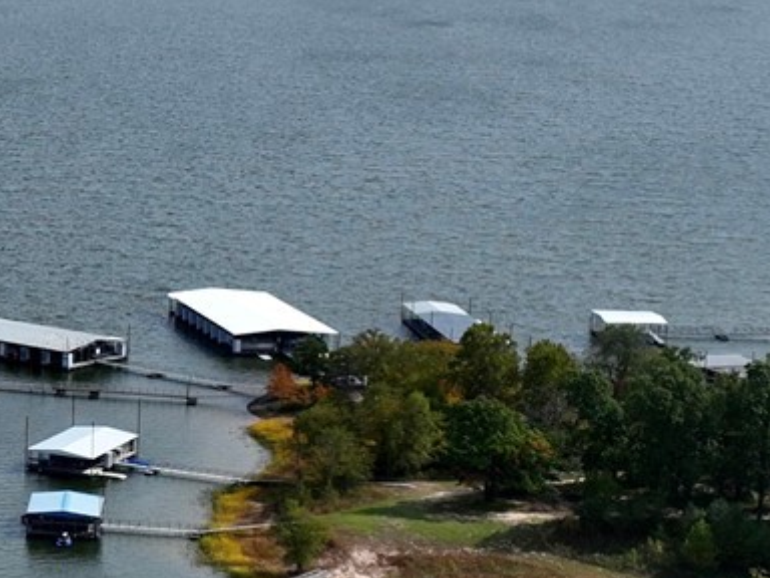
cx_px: -686
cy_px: 249
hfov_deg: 14.2
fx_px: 2669
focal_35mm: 120
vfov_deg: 12.3
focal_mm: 12.29
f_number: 2.8
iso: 110
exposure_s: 1/2000
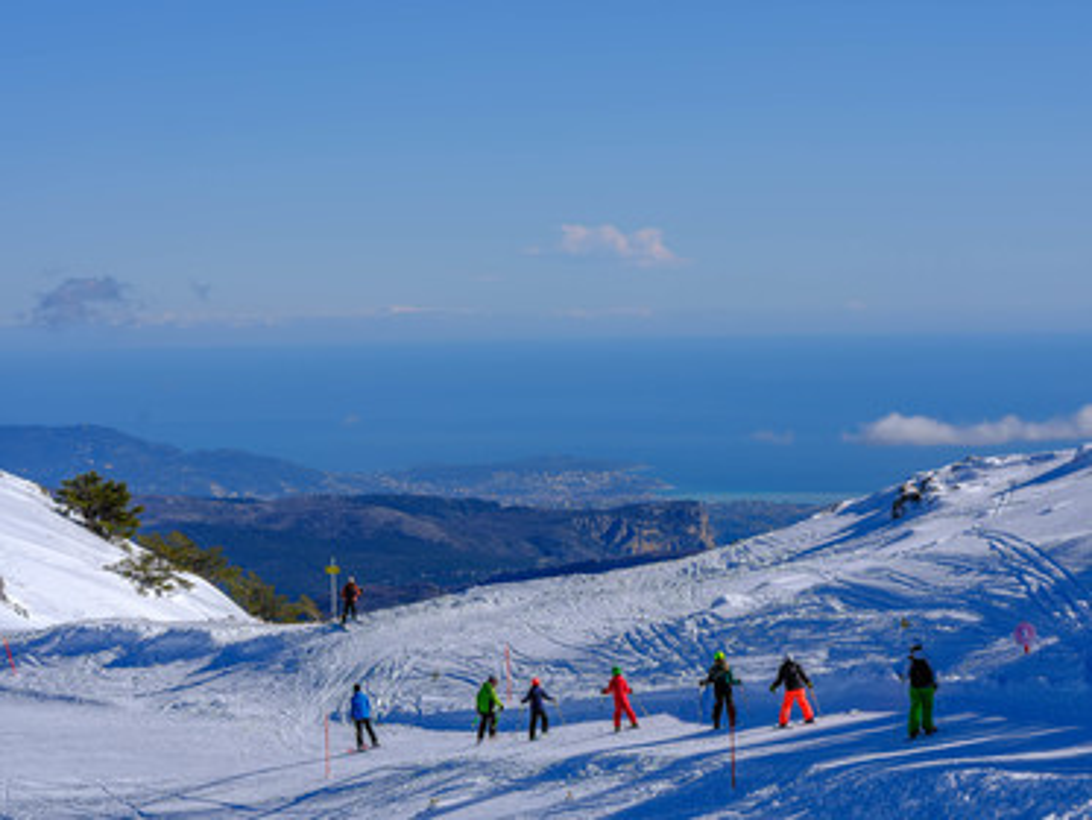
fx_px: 2998
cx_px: 546
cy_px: 410
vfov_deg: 15.6
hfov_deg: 20.6
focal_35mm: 95
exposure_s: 1/320
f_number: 16
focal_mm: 119.5
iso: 320
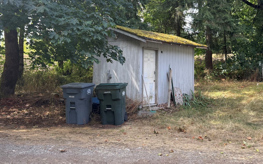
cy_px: 42
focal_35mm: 38
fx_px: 272
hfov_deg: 51.5
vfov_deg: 33.0
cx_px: 124
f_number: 1.78
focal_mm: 6.76
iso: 100
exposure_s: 1/617
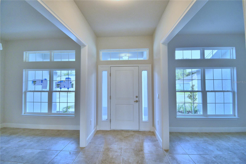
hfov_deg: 100.4
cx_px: 123
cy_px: 82
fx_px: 102
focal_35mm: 15
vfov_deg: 77.3
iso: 320
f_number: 4.5
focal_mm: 10
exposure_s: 1/125
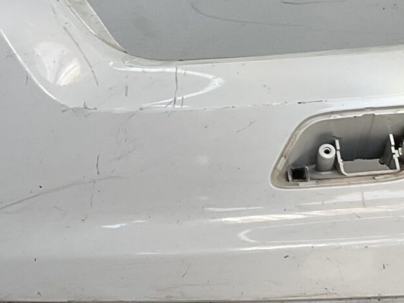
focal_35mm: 118
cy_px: 100
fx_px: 1377
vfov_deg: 12.5
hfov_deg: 16.6
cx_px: 104
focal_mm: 3
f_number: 1.8
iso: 16
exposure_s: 1/300
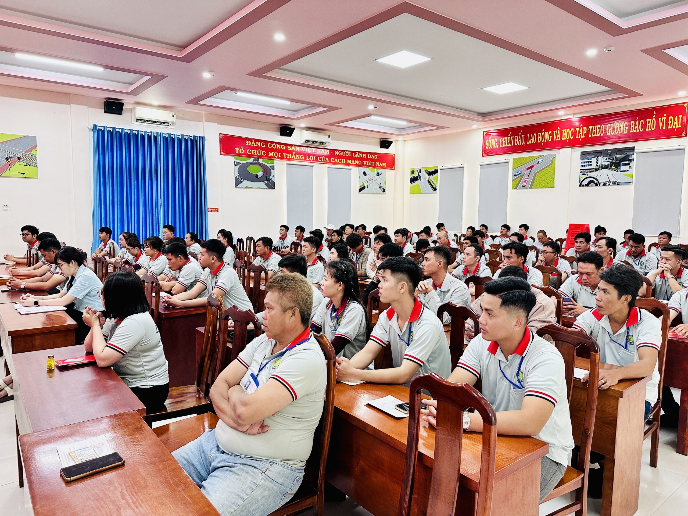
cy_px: 258
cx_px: 344
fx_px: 477
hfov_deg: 71.6
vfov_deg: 56.8
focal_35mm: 24
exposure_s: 1/100
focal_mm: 6.86
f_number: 1.78
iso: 200
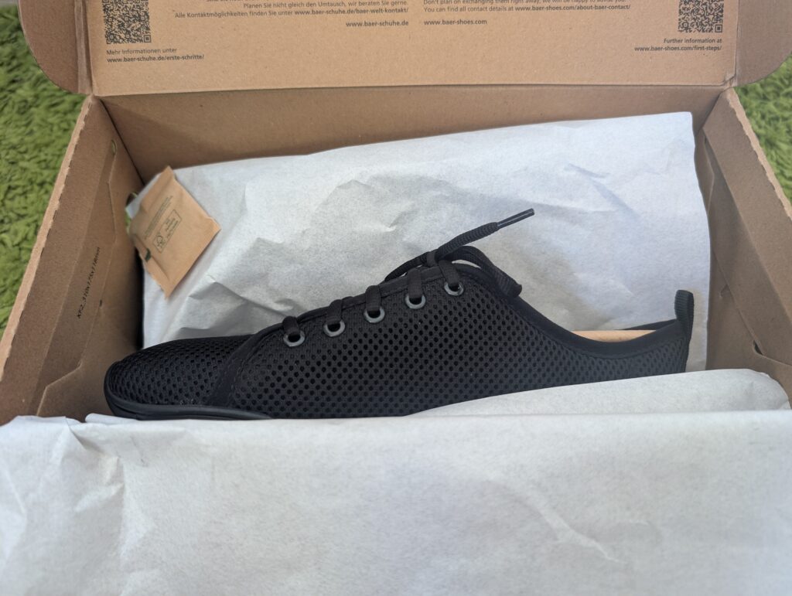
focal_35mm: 24
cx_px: 396
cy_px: 298
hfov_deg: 71.5
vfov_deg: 56.9
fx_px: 550
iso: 198
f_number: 1.68
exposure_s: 1/32
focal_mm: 6.9
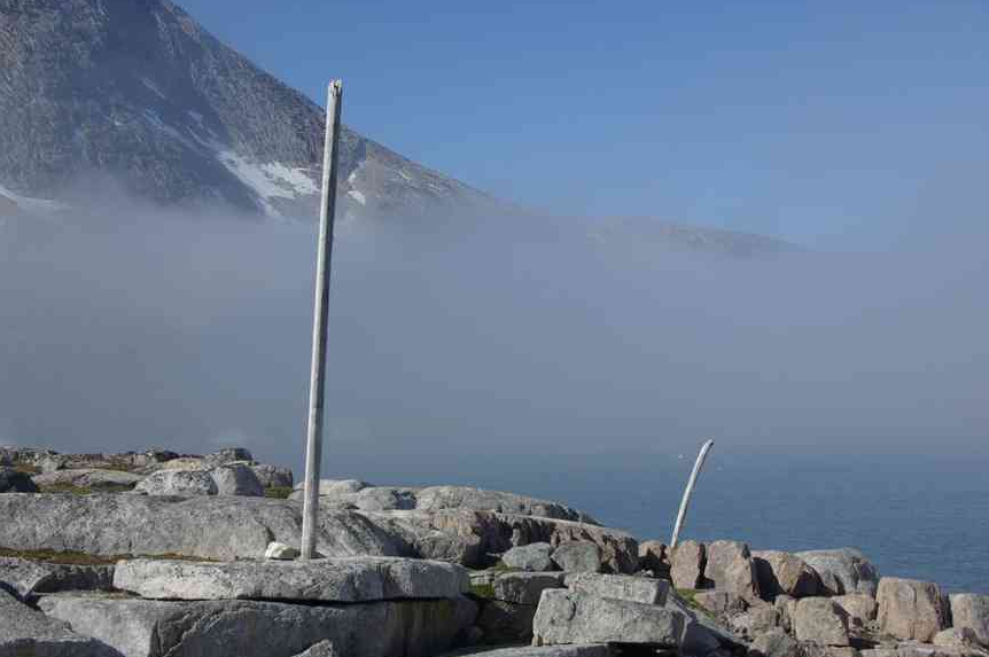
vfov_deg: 26.9
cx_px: 445
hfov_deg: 39.6
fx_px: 1372
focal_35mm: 50
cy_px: 377
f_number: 8
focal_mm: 29.4
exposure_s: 1/350
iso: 100
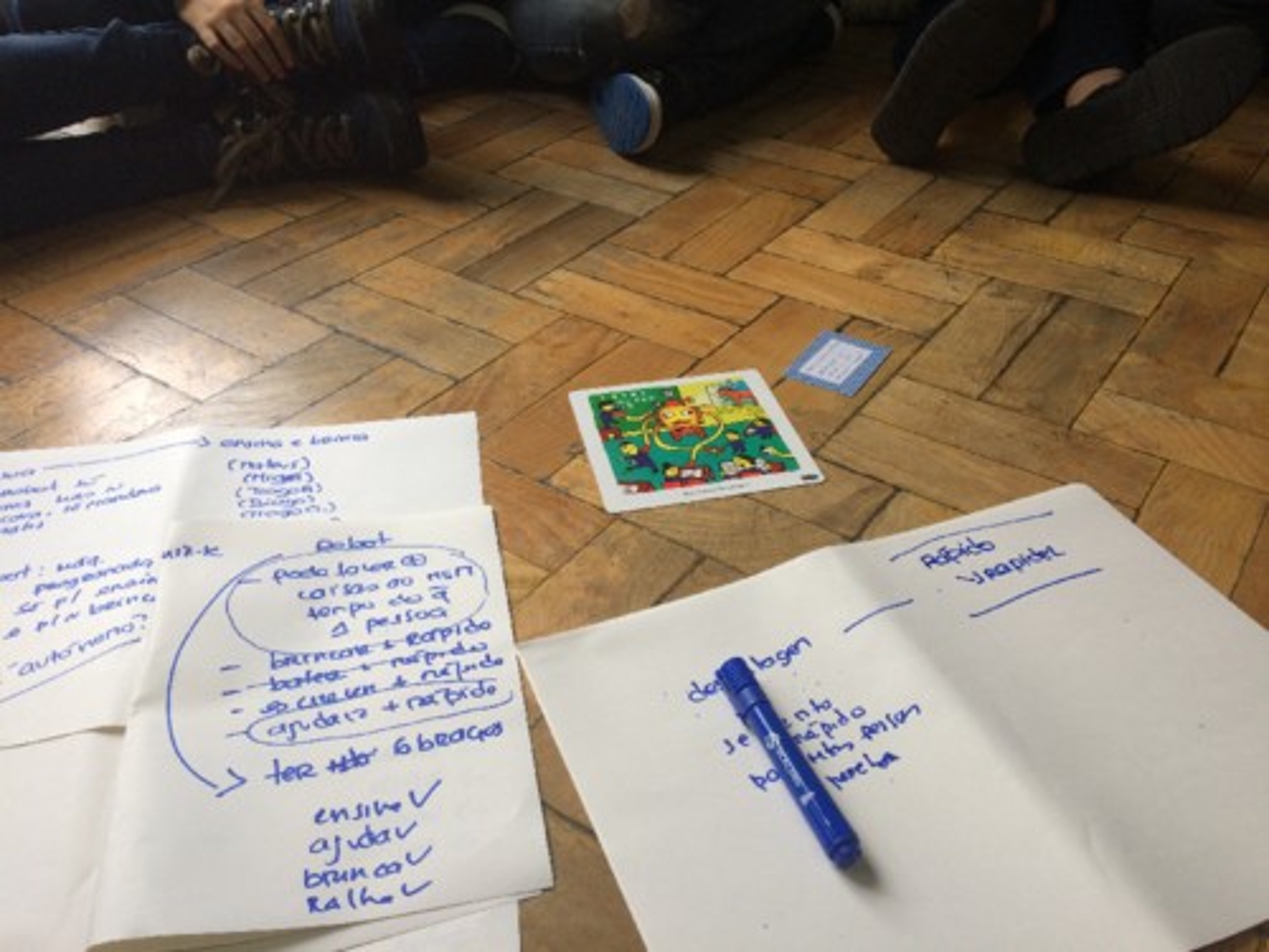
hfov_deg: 61.7
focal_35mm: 29
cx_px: 634
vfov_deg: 48.2
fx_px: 1063
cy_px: 476
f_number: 2.2
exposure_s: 1/100
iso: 50
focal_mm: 4.15
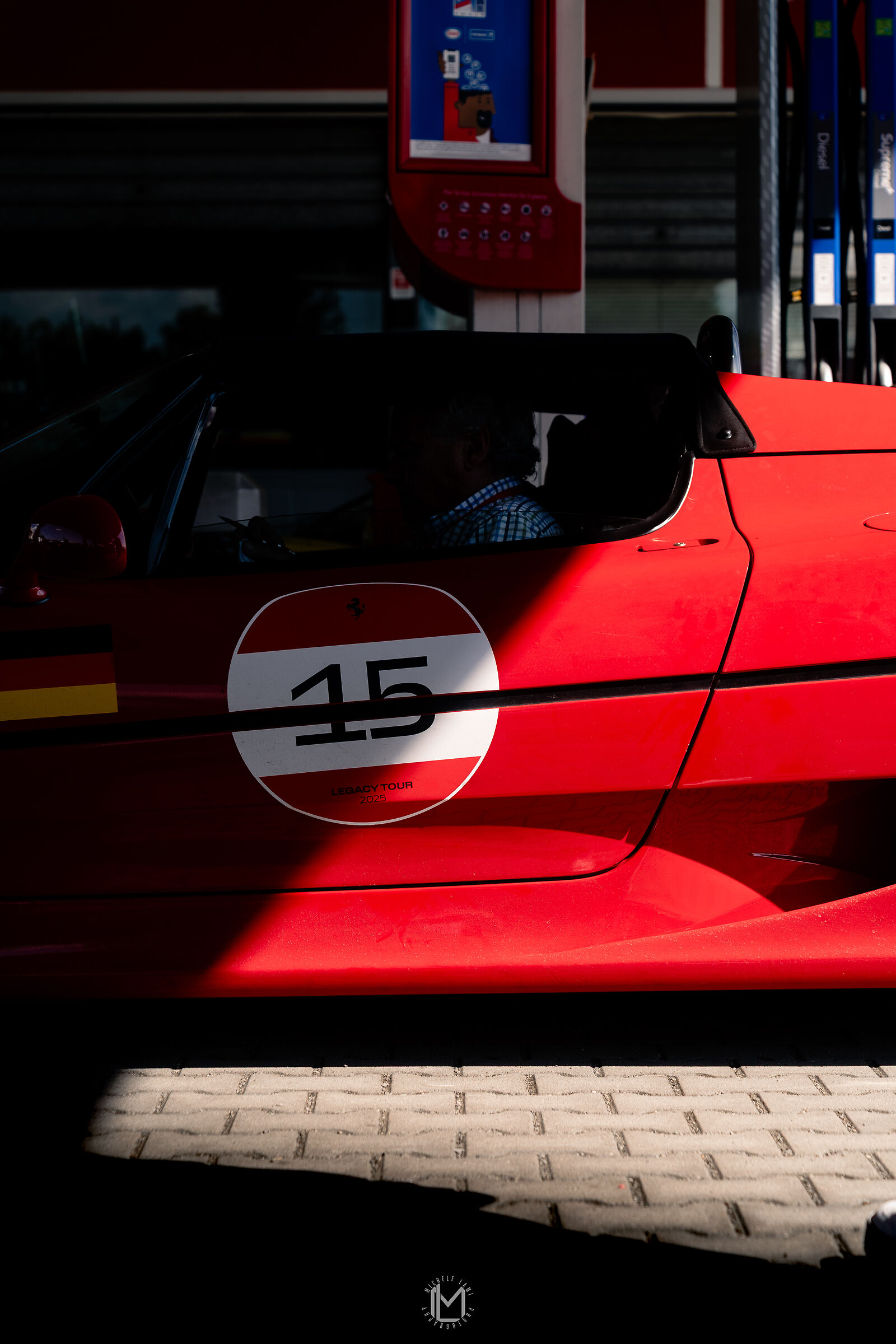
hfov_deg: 18.2
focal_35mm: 75
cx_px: 448
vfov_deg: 27.0
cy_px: 672
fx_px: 2800
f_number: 4.5
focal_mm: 75
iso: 200
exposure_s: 1/400
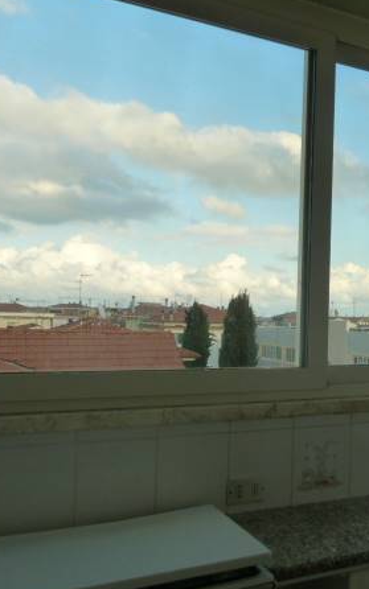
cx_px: 407
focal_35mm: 38
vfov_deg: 51.5
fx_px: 611
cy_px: 304
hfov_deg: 30.1
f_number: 3.3
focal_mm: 4.1
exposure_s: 1/60
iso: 125
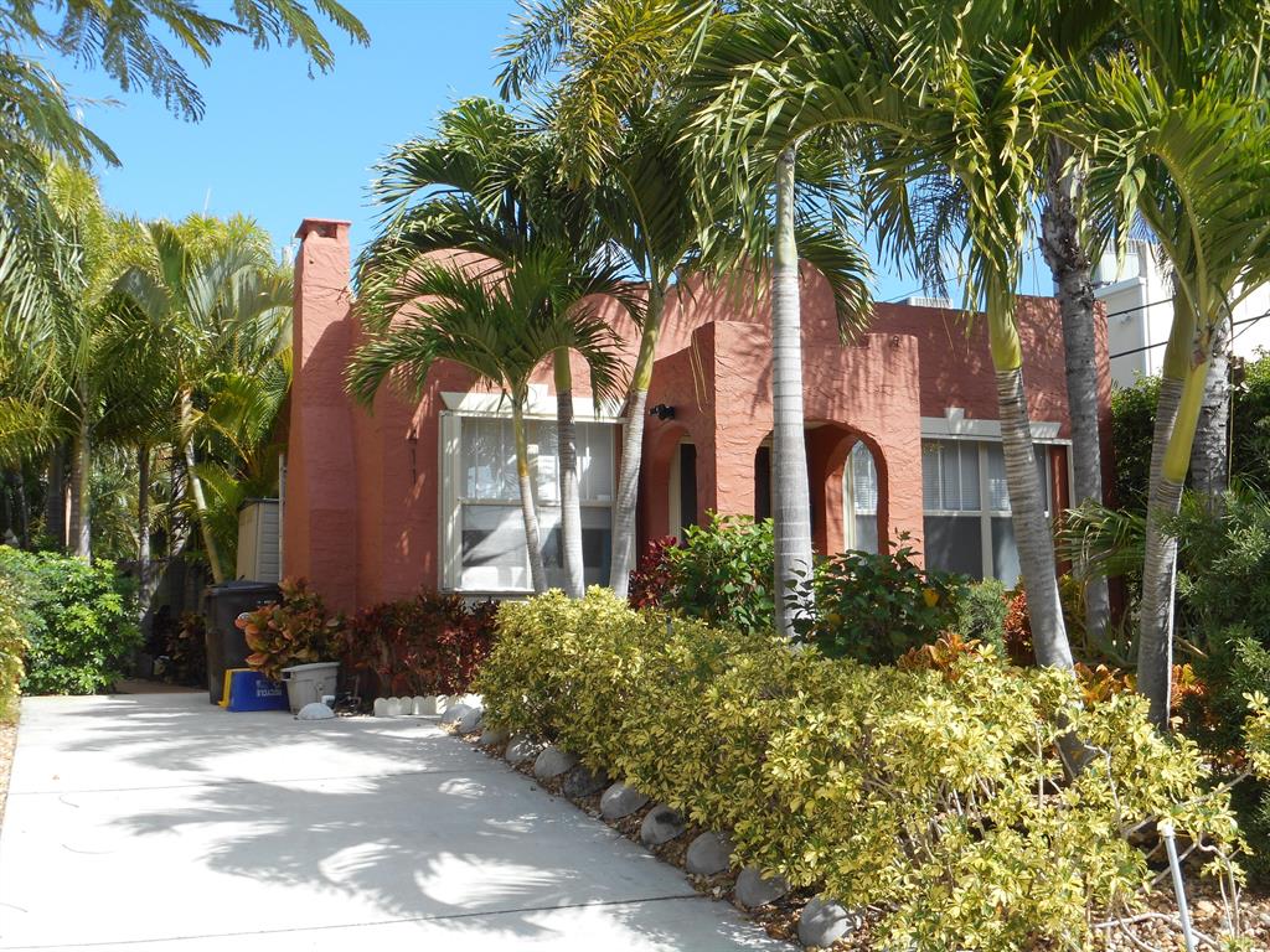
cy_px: 476
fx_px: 1614
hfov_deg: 42.9
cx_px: 635
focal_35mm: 44
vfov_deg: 32.9
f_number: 4.7
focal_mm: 7.9
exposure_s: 1/320
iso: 80
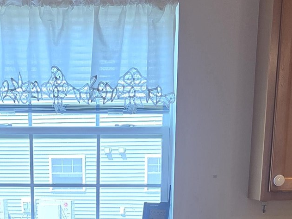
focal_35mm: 84
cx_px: 97
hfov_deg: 23.2
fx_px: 708
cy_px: 415
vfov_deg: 14.9
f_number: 1.8
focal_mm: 5.4
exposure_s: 1/120
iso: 100
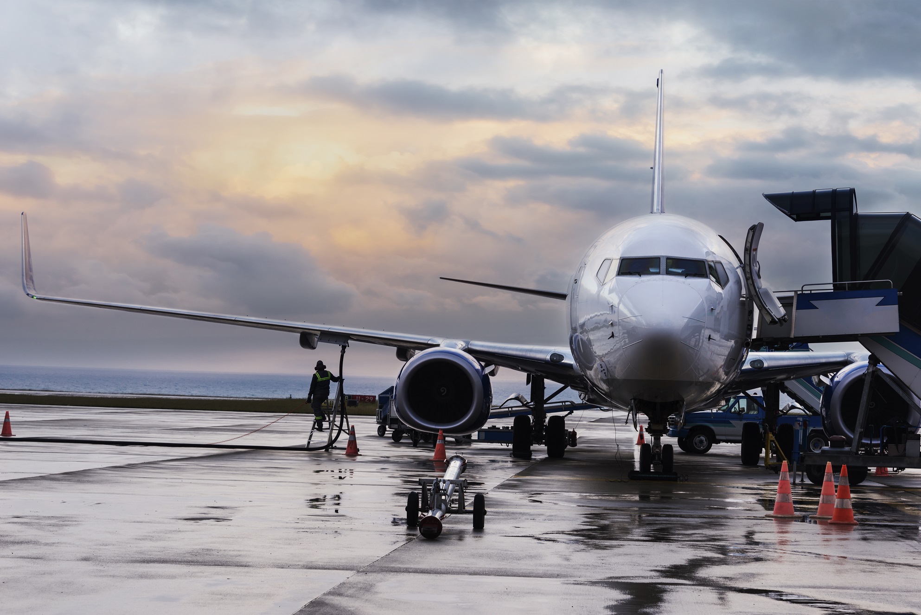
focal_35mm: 90
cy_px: 308
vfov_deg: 15.2
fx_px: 2303
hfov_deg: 22.6
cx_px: 460
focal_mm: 90
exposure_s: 1/30
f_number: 10
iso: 200
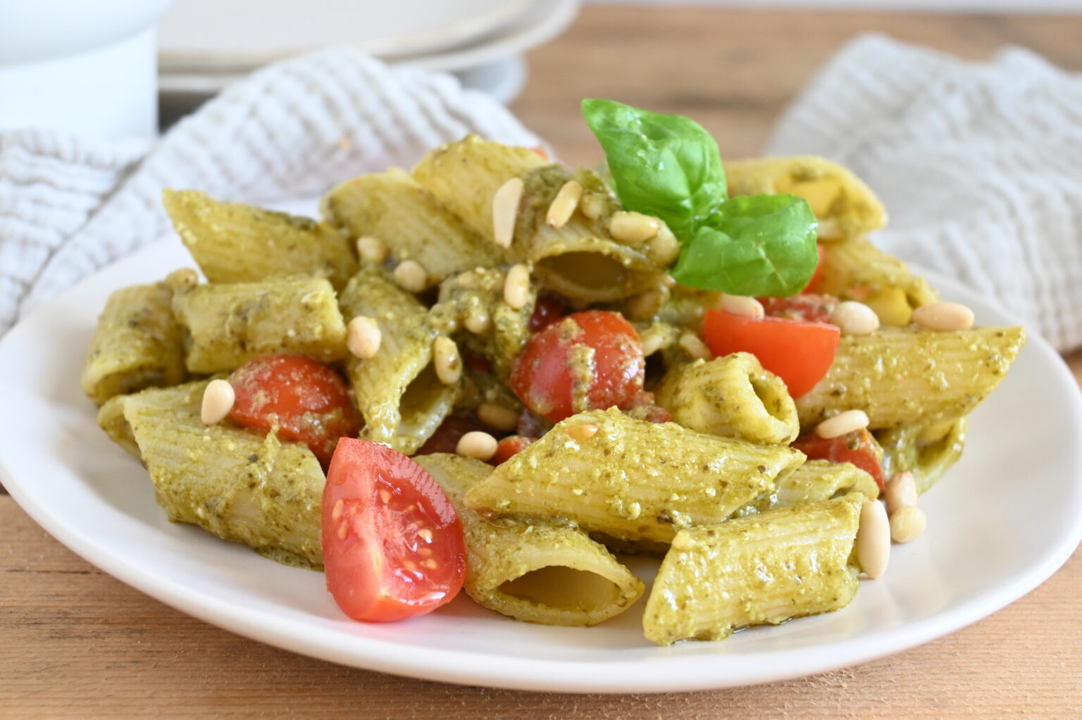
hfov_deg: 33.4
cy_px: 360
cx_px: 541
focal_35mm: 60
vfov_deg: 22.6
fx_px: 1802
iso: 640
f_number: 5.6
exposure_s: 1/60
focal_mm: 40
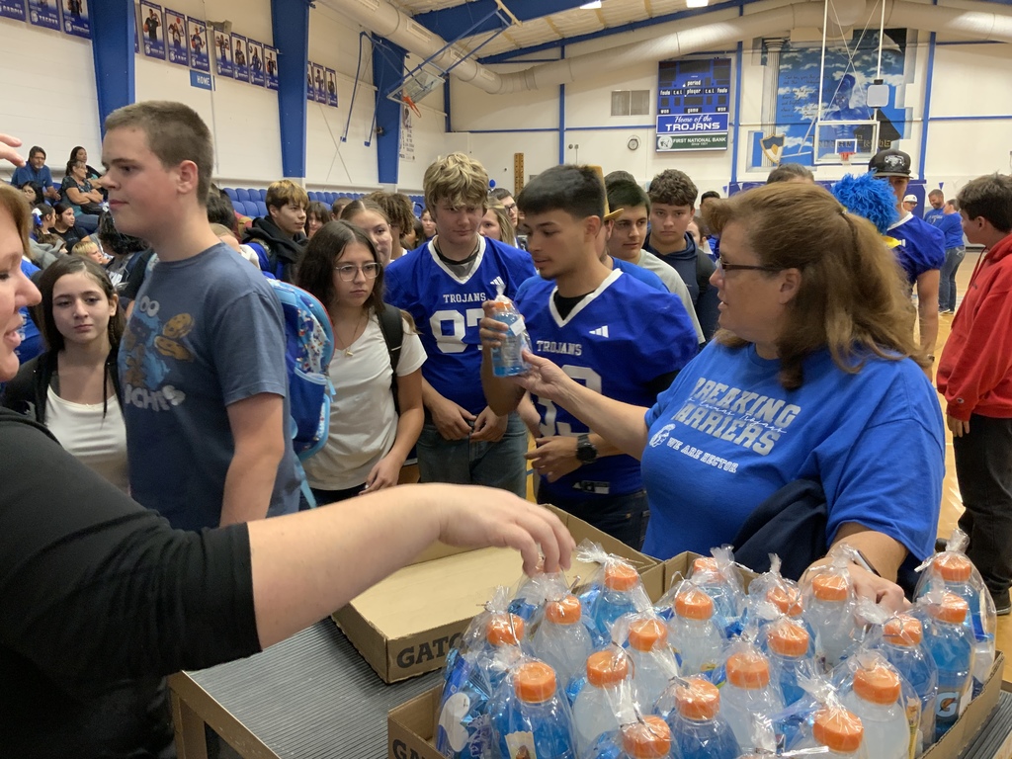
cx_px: 506
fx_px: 848
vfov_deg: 48.2
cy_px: 380
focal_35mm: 29
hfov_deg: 61.7
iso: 160
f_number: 1.8
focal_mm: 3
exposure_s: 1/60
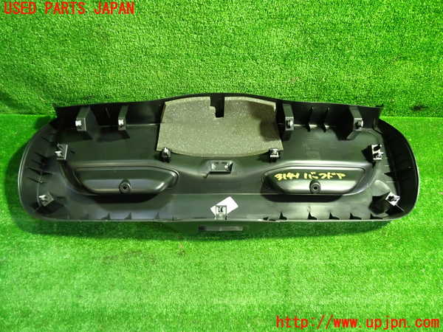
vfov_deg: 46.8
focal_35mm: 30
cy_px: 166
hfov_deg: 60.0
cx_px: 222
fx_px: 384
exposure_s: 1/30
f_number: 2.3
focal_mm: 5.4
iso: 640
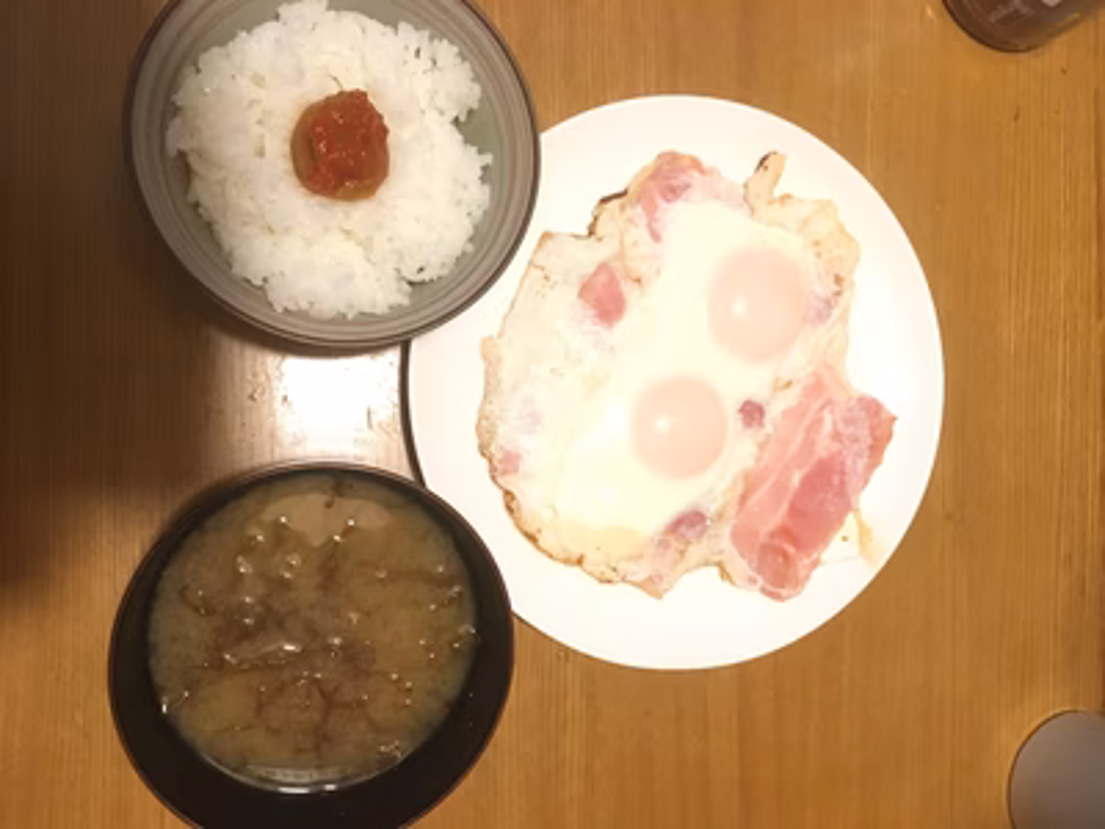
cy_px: 414
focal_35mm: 29
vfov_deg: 48.2
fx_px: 926
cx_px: 552
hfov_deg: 61.7
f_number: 2.2
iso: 200
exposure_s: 1/15
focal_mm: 4.15
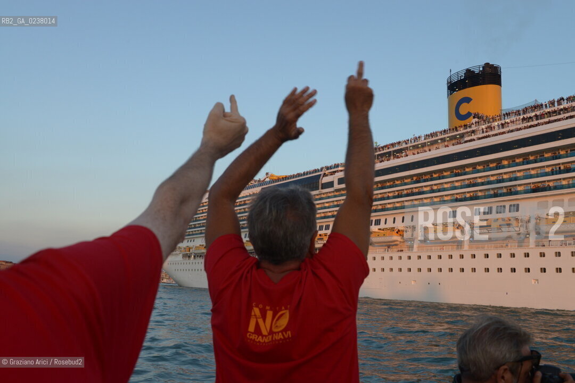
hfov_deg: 58.7
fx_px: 511
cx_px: 288
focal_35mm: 32
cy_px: 192
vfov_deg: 41.1
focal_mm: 32
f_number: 9
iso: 800
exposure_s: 1/320
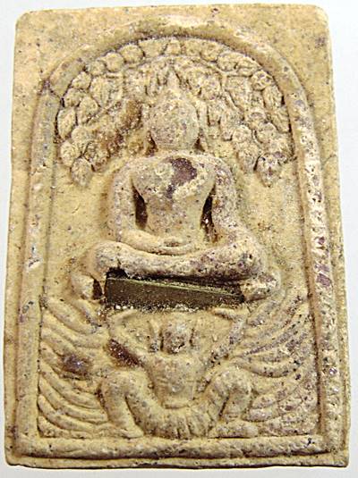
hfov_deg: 29.1
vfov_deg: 38.2
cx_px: 179
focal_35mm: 50
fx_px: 691
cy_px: 239
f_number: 3.5
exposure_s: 1/30
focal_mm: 9
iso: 100
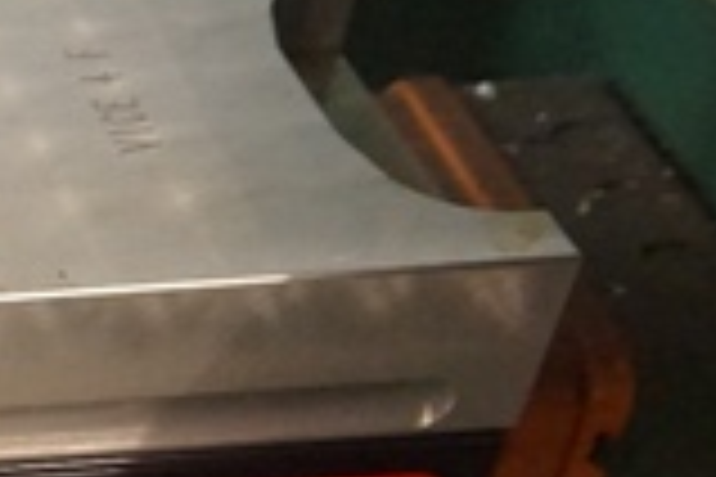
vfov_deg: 12.4
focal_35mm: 109
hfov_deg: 15.5
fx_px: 2168
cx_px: -651
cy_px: 508
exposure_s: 1/160
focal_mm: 16
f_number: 3.5
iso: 3200
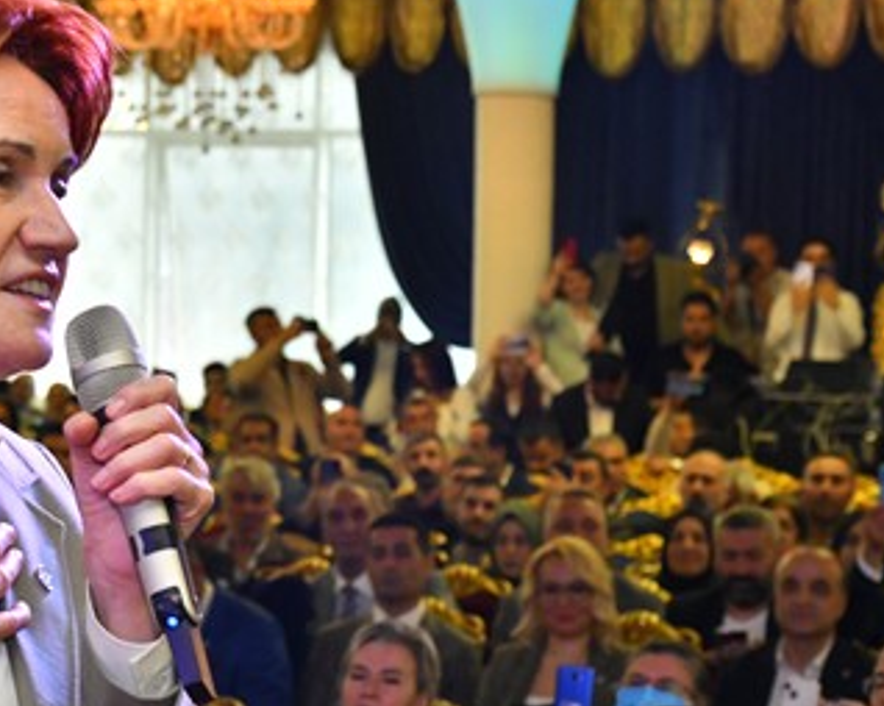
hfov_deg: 16.3
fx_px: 3059
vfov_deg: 13.1
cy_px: 473
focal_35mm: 117
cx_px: 183
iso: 1600
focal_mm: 44
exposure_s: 1/180
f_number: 5.6
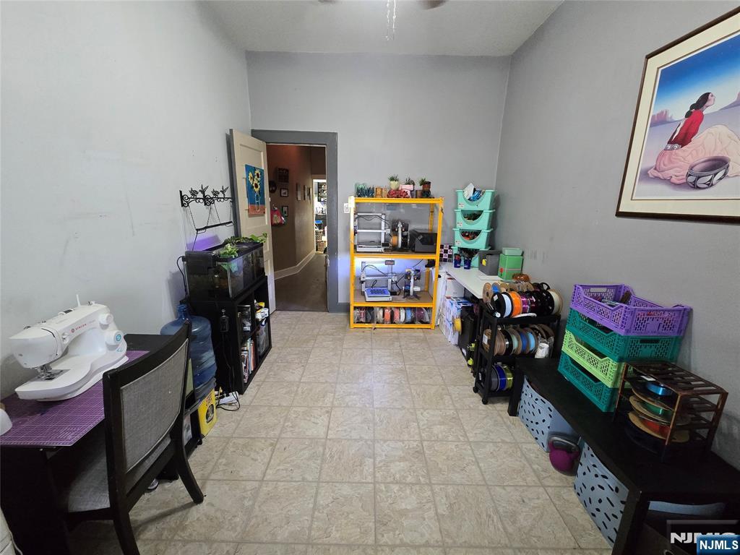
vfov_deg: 89.9
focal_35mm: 13
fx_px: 278
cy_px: 278
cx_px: 370
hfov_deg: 106.2
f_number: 2.2
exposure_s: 1/60
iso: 800
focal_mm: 2.2
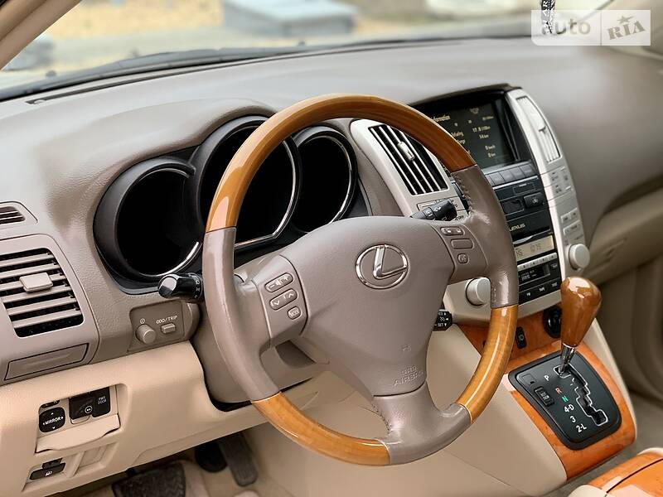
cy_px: 248
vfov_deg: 28.0
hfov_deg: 36.8
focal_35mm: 52
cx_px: 332
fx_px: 996
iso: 125
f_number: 2.4
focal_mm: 6
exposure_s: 1/94
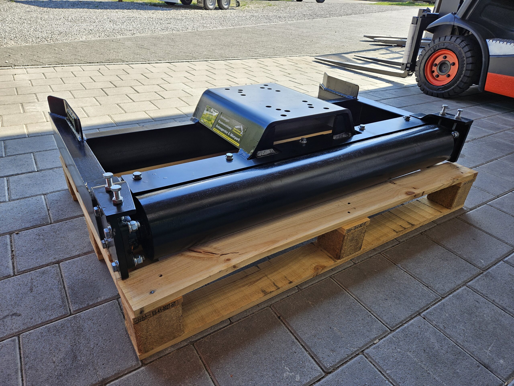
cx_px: 257
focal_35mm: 23
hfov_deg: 73.9
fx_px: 342
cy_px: 193
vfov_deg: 58.9
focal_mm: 5.4
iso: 25
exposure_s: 1/263
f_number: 1.8
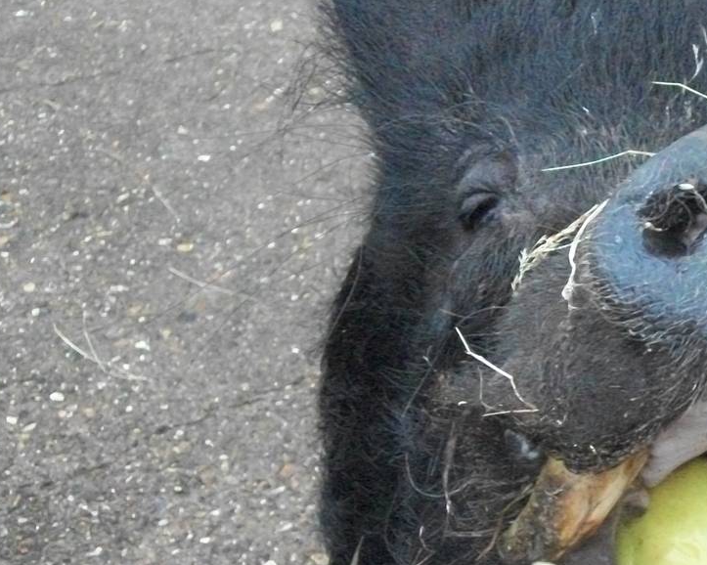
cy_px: 379
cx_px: 737
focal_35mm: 134
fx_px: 2803
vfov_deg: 11.5
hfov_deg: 14.1
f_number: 4.1
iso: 800
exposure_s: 1/320
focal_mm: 11
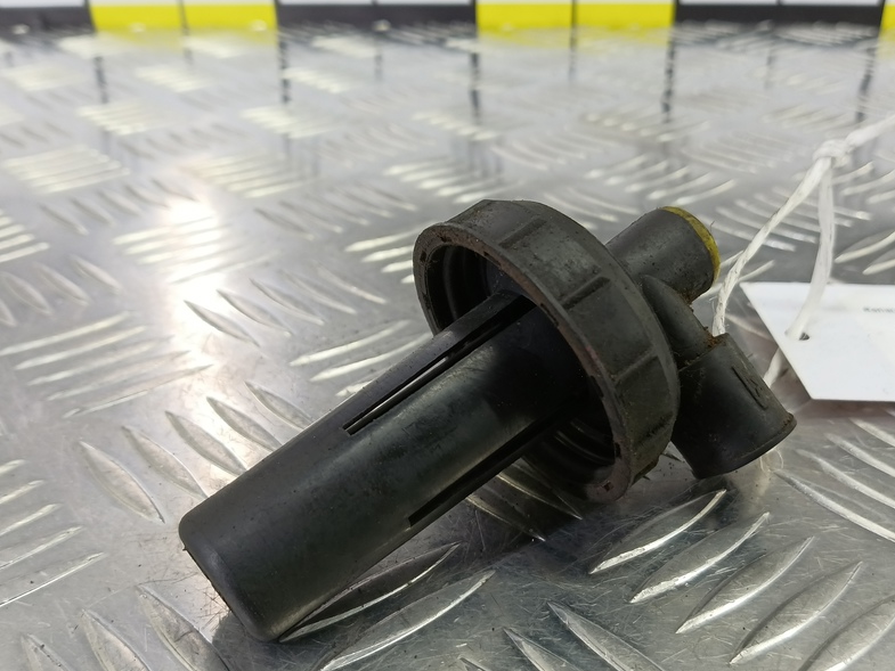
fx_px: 776
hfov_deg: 59.8
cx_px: 493
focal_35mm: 30
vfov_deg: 46.7
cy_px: 387
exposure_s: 1/50
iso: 157
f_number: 1.6
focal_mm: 4.11
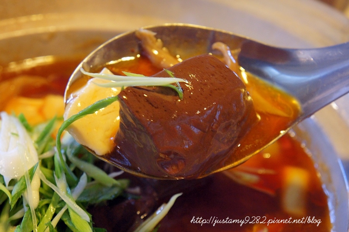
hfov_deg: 25.5
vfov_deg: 17.1
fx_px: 770
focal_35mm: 80
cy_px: 116
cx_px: 174
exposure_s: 1/15
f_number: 6.3
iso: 1600
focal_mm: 53
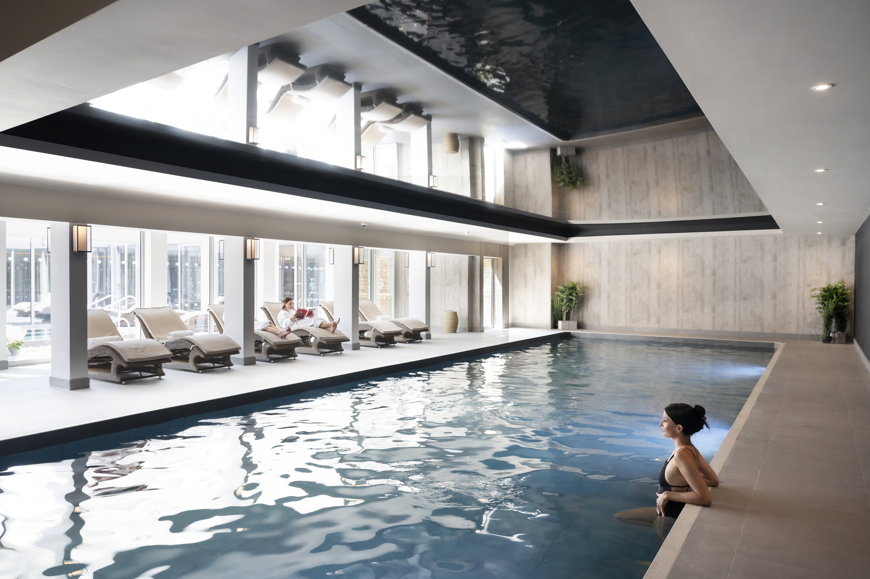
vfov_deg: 53.1
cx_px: 435
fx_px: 580
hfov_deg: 73.8
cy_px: 290
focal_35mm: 24
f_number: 5
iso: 1000
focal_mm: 24
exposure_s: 1/40
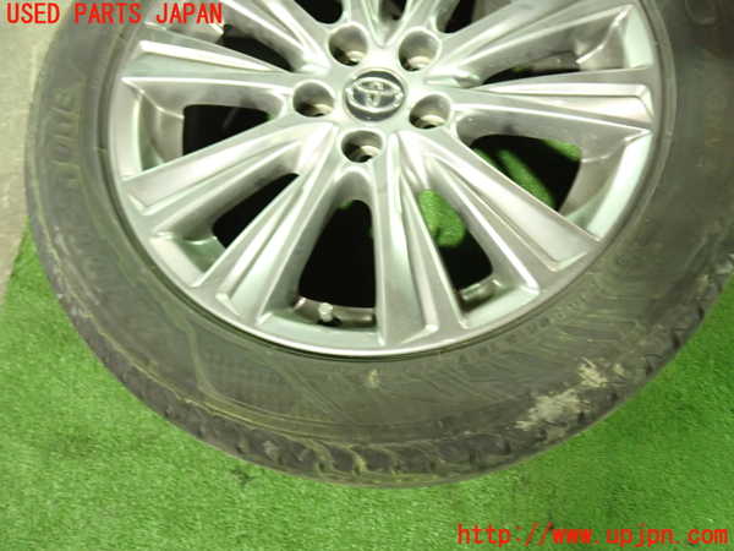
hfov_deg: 60.0
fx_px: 636
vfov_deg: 46.8
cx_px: 367
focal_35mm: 30
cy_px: 276
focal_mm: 5.4
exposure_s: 1/13
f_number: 2.3
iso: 800
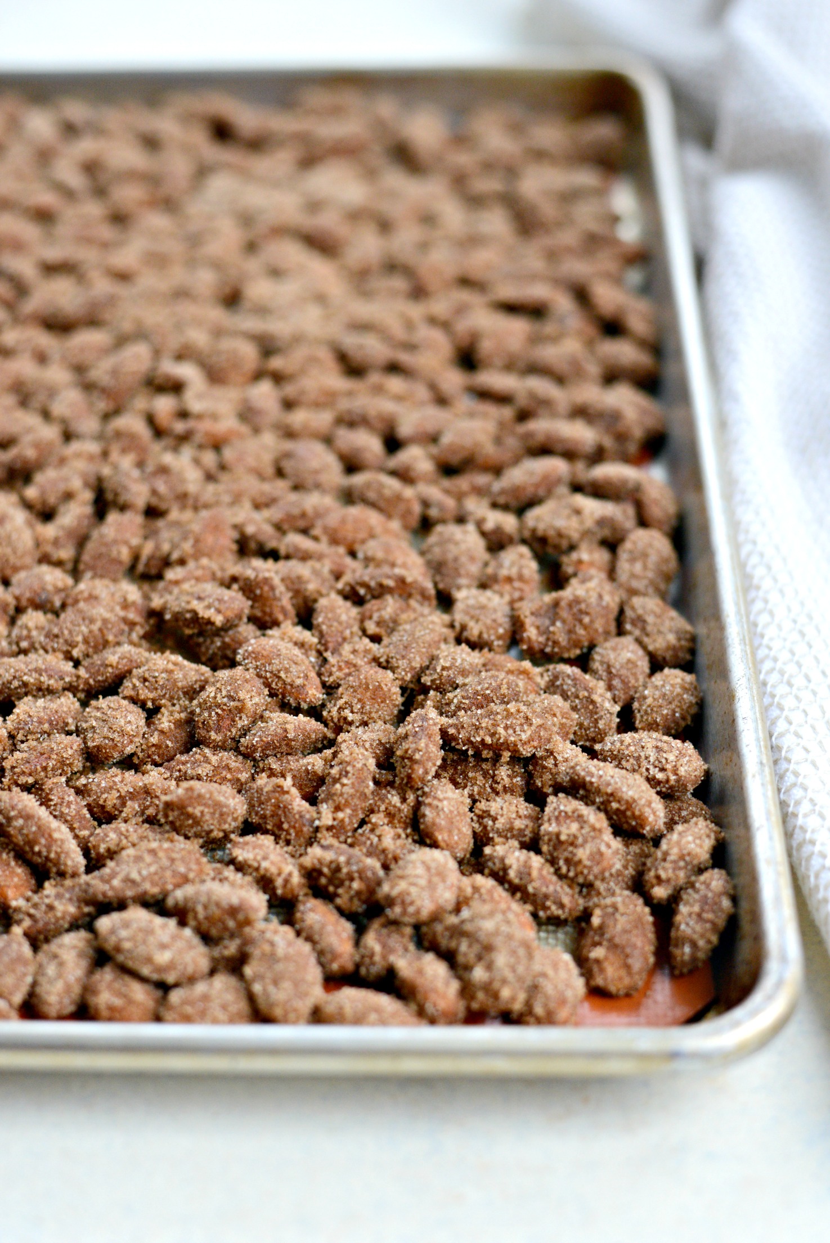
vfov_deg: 39.6
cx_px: 415
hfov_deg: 27.0
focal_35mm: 50
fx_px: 1728
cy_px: 622
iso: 1400
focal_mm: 50
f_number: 3.2
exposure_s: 1/800
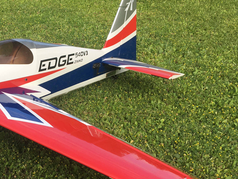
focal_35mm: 59
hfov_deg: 31.3
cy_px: 121
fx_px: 406
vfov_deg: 24.7
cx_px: 27
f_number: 2.2
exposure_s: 1/754
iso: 25
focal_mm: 4.15
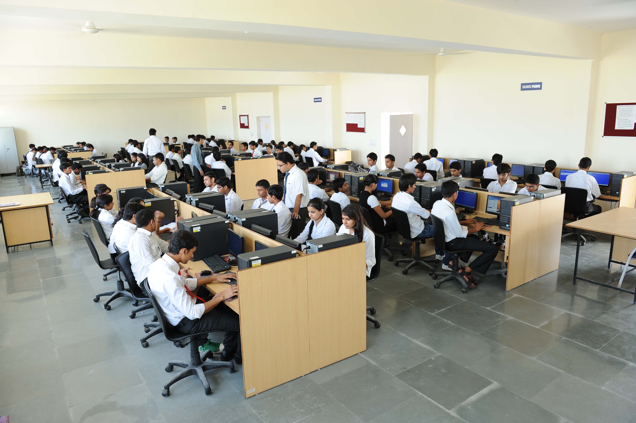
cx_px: 318
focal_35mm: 26
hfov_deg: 69.4
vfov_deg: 49.5
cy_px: 212
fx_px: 459
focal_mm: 26
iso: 500
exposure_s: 1/40
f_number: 6.3
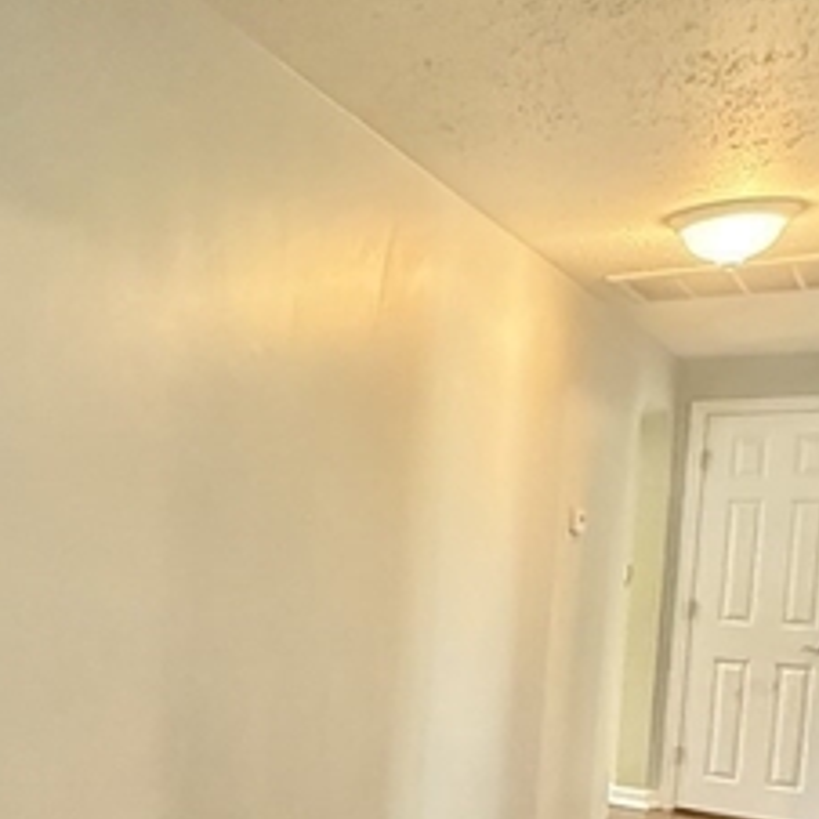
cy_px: 627
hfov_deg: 34.9
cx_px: -62
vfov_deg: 38.8
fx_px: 1124
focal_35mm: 42
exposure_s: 1/60
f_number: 2.2
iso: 640
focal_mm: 2.22
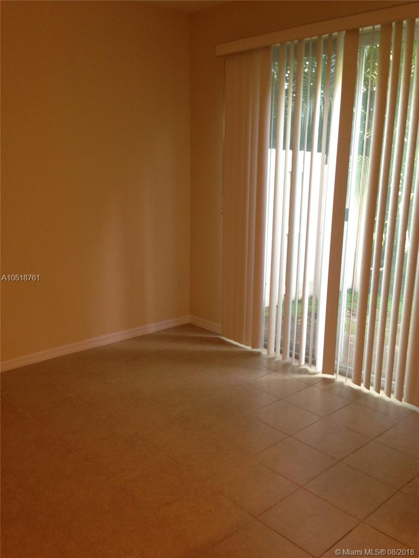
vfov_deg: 55.4
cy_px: 279
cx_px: 210
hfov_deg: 42.9
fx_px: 533
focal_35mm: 33
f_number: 2.4
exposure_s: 1/20
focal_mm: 4.12
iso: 100
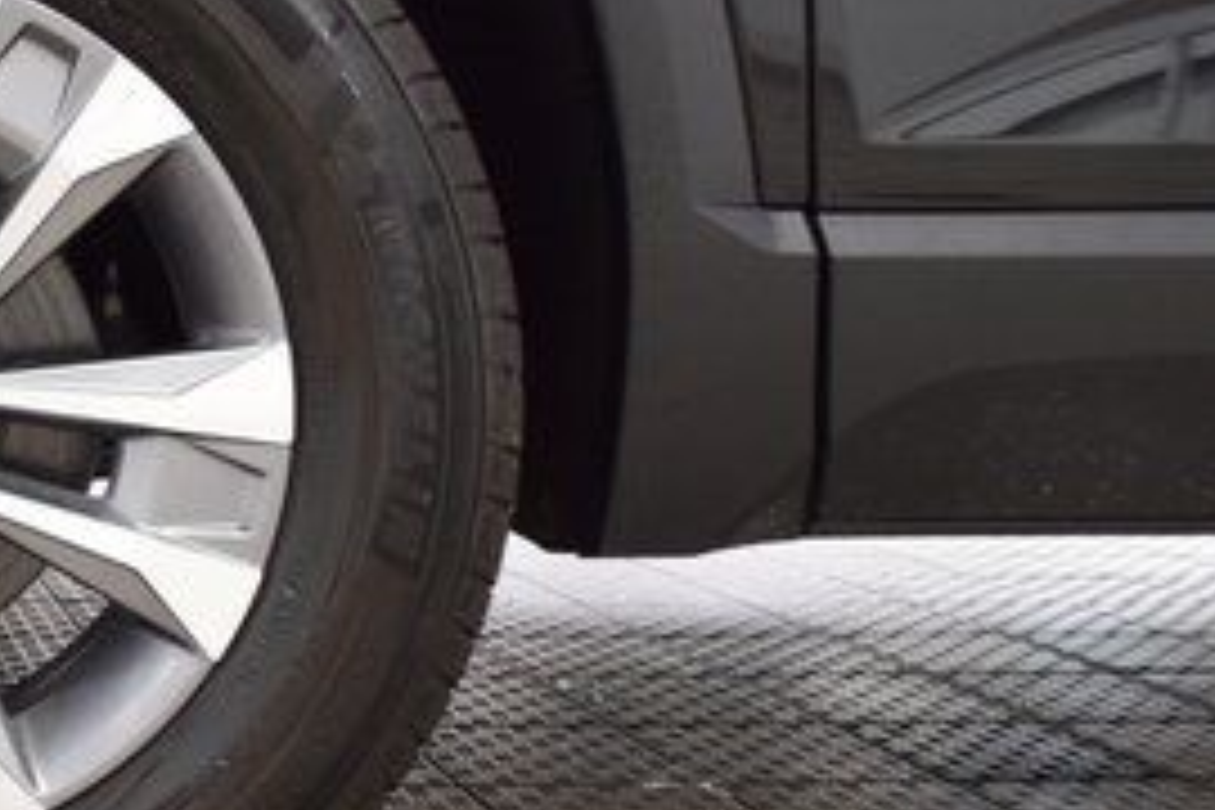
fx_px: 2160
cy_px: 416
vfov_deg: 21.2
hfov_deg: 28.2
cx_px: -166
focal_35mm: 64
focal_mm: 18
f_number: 5.6
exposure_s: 1/30
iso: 1600
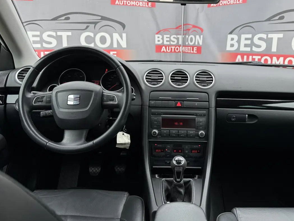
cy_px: 87
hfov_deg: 55.0
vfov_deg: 42.7
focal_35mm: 33
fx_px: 280
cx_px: 175
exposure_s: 1/302
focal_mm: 6.76
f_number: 1.78
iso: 80
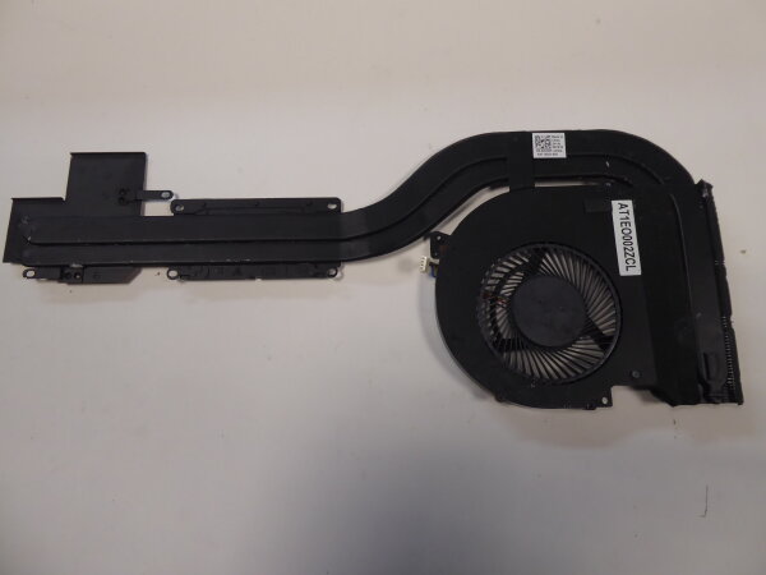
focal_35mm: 25
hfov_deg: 69.4
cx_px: 383
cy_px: 288
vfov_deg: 54.9
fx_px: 553
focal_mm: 4.3
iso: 200
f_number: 3.3
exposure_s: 1/60
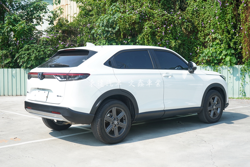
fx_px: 319
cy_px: 84
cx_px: 125
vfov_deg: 29.3
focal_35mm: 46
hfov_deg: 42.7
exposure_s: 1/200
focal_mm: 46
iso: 100
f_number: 7.1
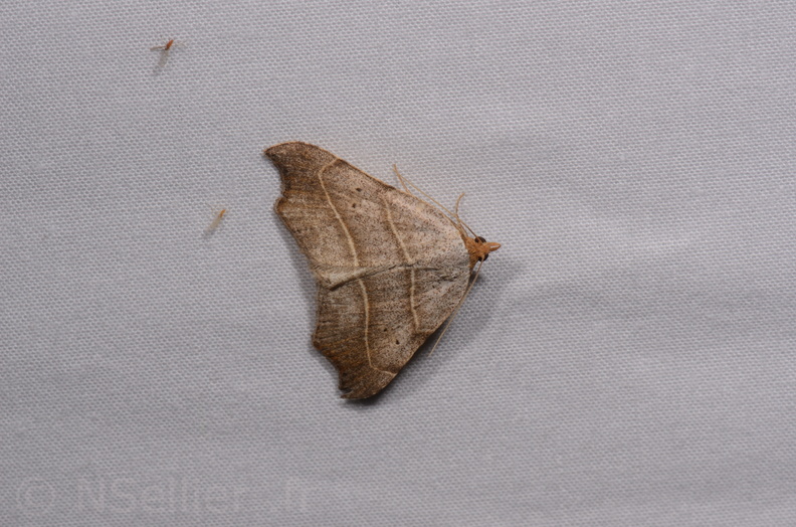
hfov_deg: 16.1
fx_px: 2812
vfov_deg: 10.7
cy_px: 264
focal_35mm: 128
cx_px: 398
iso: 100
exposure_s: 1/60
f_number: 22
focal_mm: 85
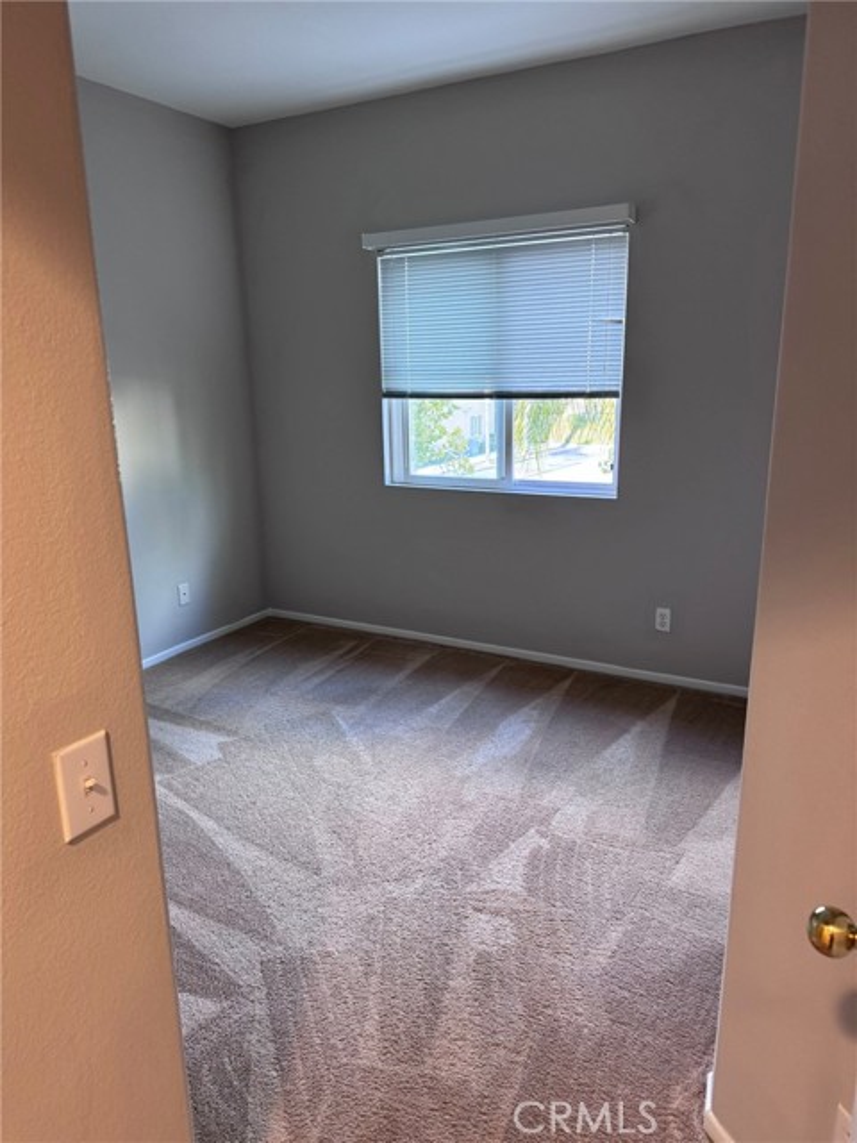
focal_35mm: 24
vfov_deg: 71.6
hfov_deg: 56.8
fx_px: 792
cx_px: 428
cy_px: 572
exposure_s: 1/60
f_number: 1.78
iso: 160
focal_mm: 6.76
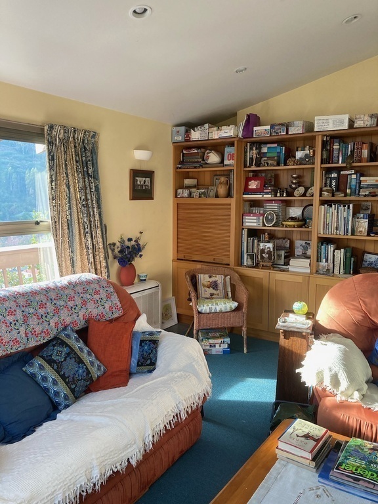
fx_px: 408
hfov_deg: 49.7
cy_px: 252
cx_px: 189
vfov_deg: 63.4
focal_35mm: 28
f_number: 1.8
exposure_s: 1/106
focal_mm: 3.99
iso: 80
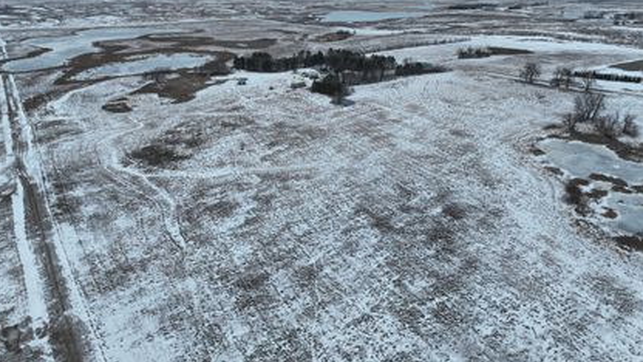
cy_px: 144
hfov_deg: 69.9
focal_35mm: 27
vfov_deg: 42.7
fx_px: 460
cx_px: 315
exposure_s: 1/1000
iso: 100
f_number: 2.8
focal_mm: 12.29
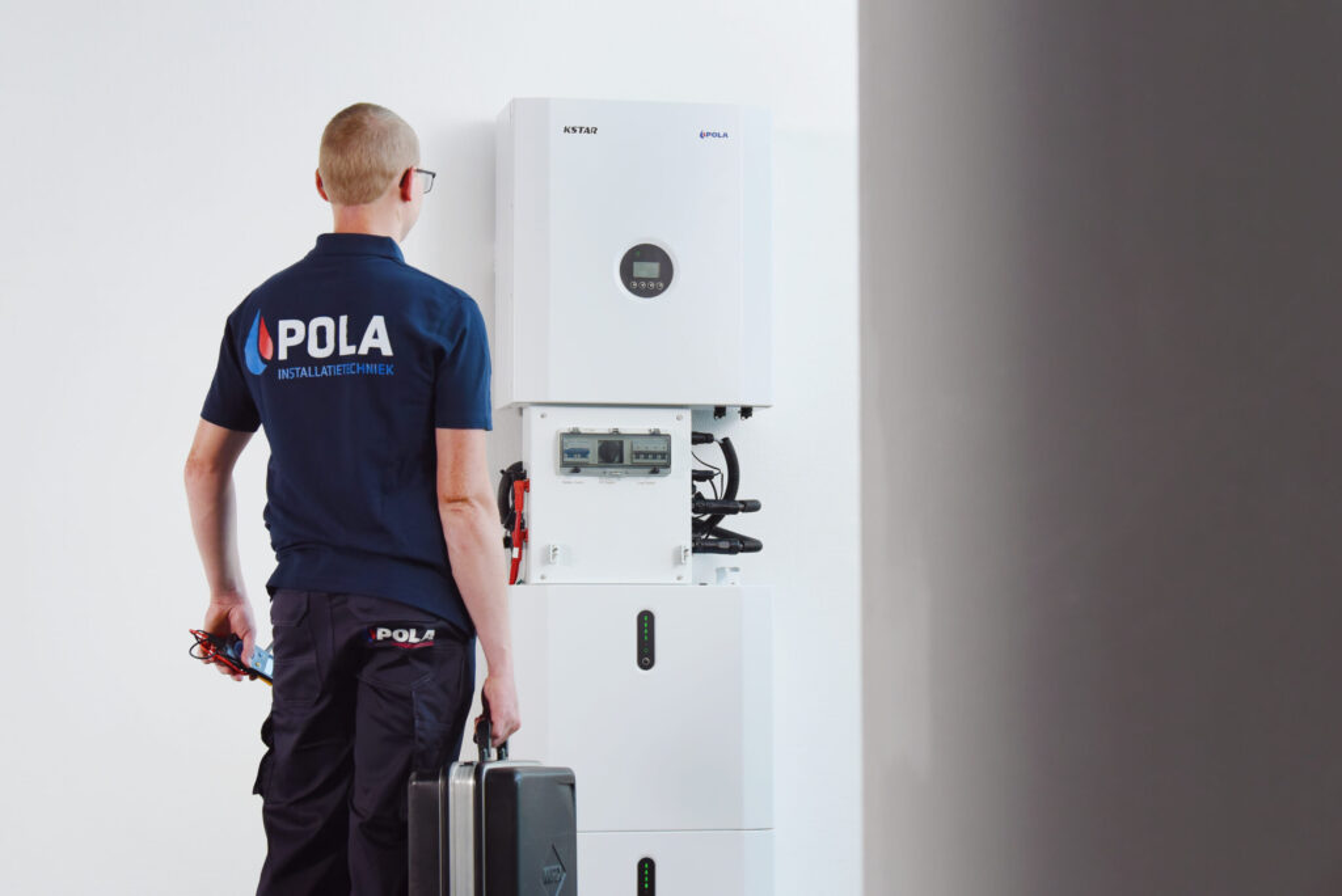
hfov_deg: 24.7
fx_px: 3058
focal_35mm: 82
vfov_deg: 16.7
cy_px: 448
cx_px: 671
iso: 1250
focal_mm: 82
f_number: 5.6
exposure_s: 1/100
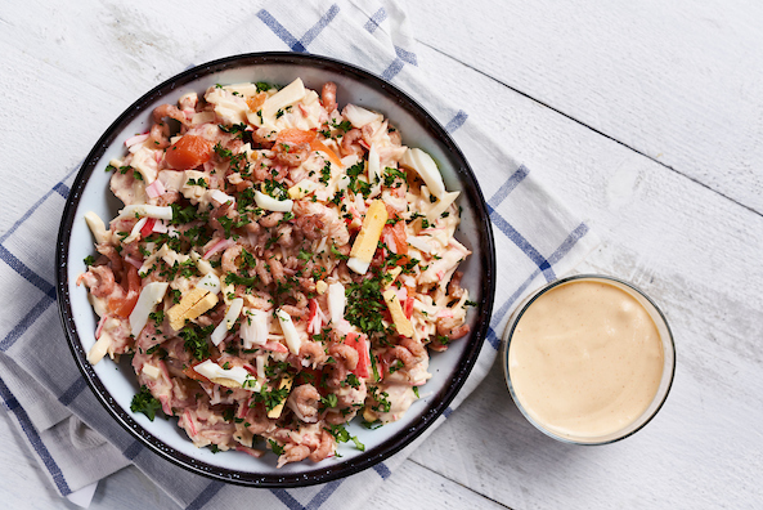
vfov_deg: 15.0
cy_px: 255
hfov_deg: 22.4
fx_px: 1930
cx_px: 380
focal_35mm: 91
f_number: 8
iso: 200
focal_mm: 90
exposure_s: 1/125
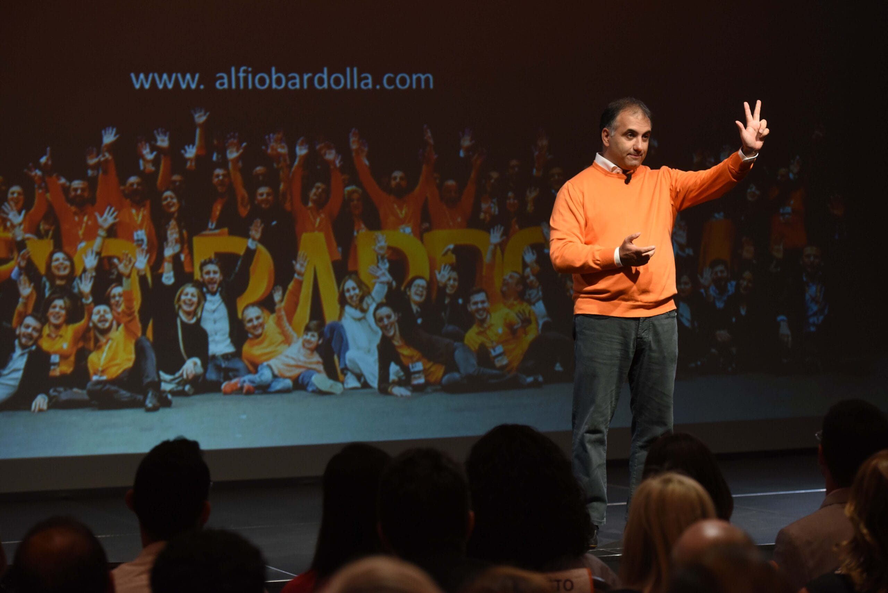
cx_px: 444
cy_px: 296
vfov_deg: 13.4
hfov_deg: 20.0
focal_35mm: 102
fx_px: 2517
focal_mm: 102
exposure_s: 1/200
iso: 1600
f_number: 4
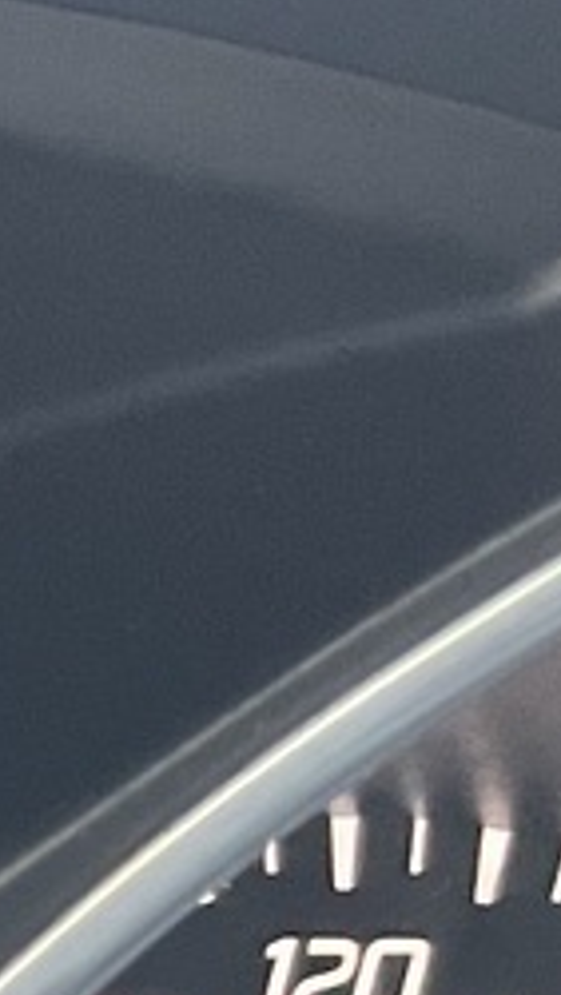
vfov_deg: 12.8
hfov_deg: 6.3
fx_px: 4302
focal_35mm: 163
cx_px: -1576
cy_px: 1226
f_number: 1.6
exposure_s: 1/40
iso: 500
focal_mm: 4.2
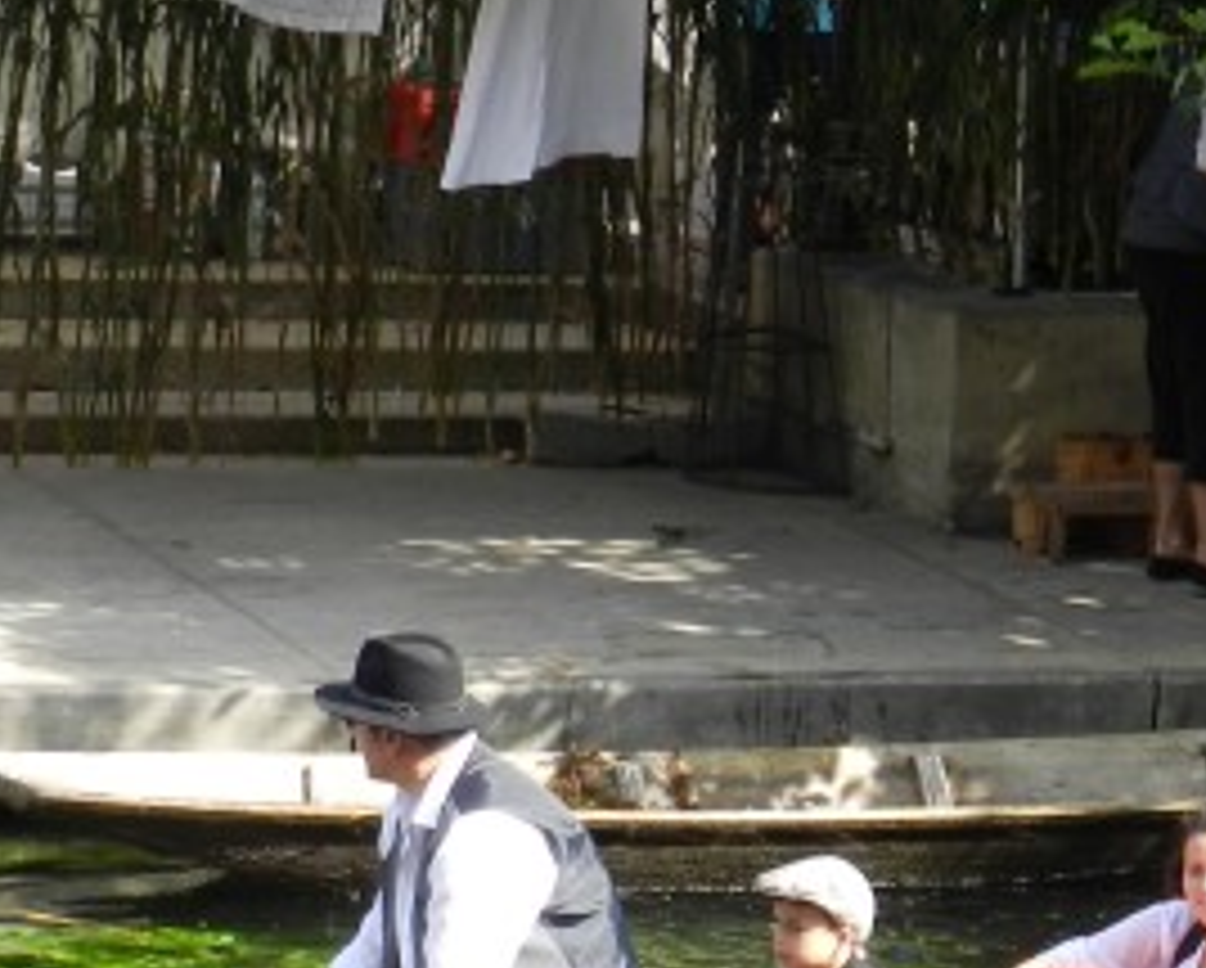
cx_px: 1107
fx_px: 7075
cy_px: 954
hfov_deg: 9.7
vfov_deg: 7.8
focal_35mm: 198
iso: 160
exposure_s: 1/200
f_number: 4.7
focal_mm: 12.1
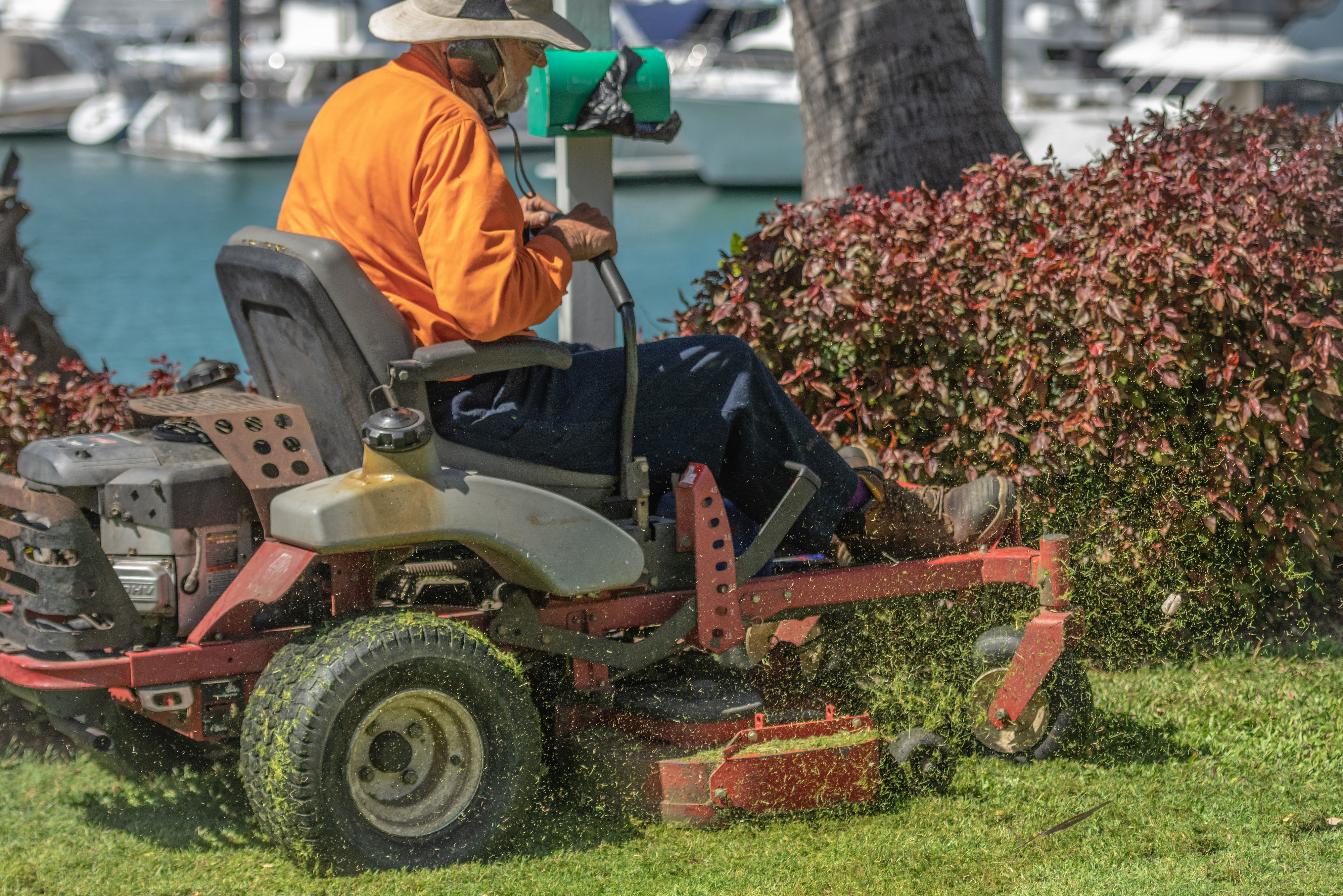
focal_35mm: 105
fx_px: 3917
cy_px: 448
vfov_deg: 13.0
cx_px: 672
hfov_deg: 19.5
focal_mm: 70
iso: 800
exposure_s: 1/8000
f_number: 2.8
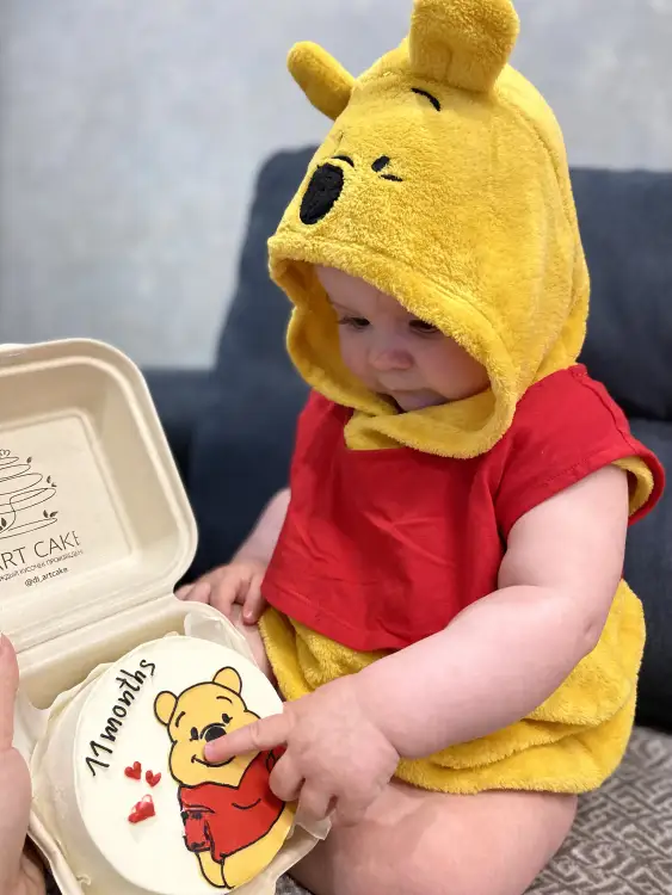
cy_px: 448
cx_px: 336
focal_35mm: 26
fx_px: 673
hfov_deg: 53.1
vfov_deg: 67.3
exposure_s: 1/60
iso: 320
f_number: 1.8
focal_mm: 4.25
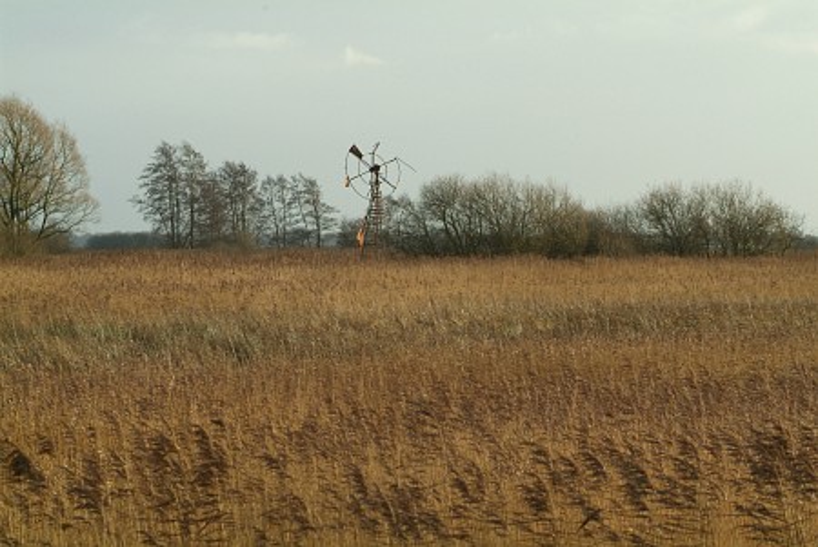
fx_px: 3070
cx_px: 409
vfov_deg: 10.2
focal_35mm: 135
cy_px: 274
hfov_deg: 15.2
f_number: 8
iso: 400
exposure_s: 1/350
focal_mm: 90
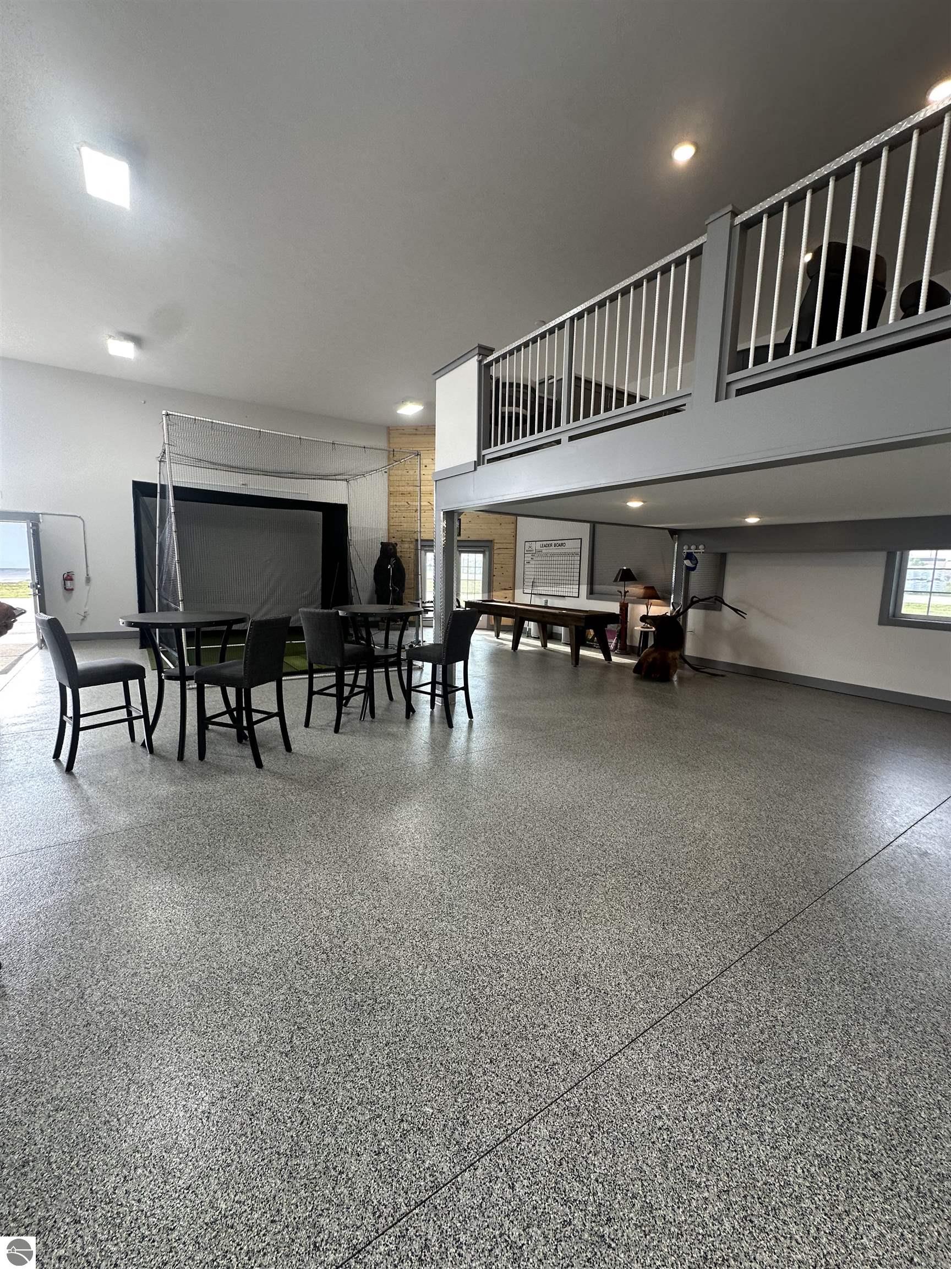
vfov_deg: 102.1
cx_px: 476
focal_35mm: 14
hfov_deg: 85.7
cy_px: 634
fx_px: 513
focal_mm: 2.22
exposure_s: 1/120
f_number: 2.2
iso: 80
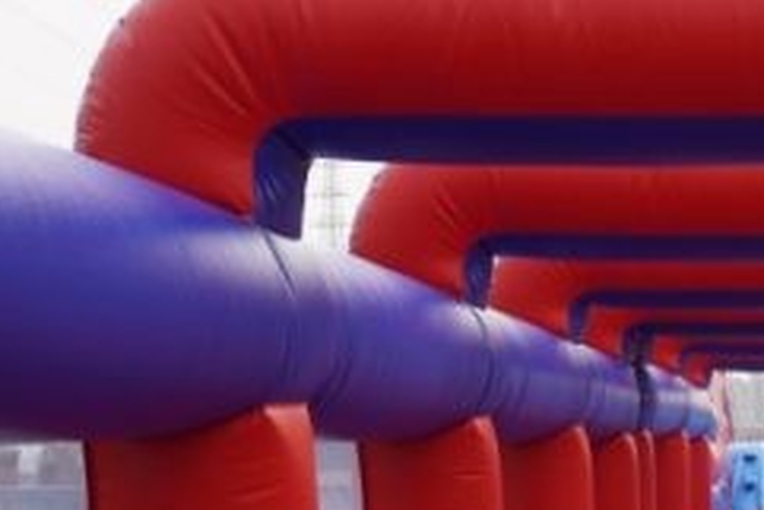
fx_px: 2166
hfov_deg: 19.5
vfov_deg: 12.9
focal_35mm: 102
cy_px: 724
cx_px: 732
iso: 100
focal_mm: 16
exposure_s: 1/320
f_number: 5.6
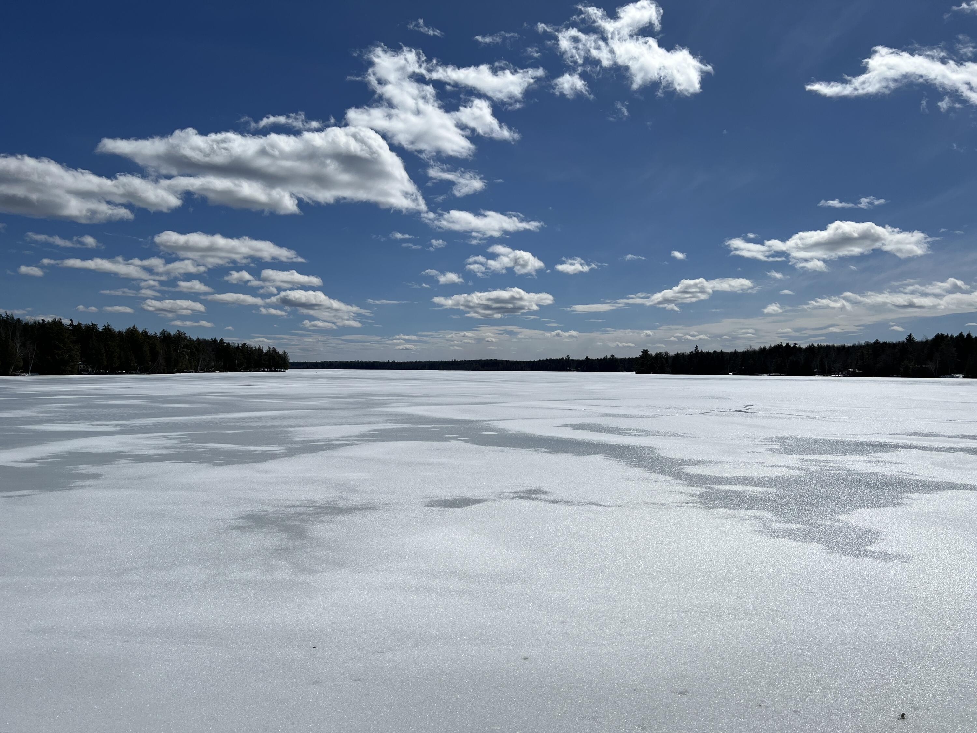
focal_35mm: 26
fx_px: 734
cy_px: 366
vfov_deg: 53.1
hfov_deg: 67.3
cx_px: 488
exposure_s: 1/19231
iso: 40
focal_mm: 5.7
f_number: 1.5
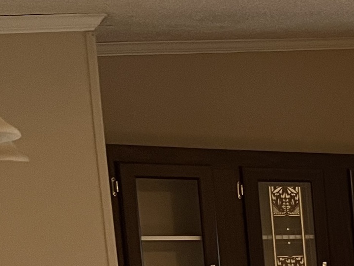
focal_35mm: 111
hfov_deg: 14.5
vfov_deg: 12.7
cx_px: 721
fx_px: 1135
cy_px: 392
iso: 320
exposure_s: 1/60
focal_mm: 5.7
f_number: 1.5
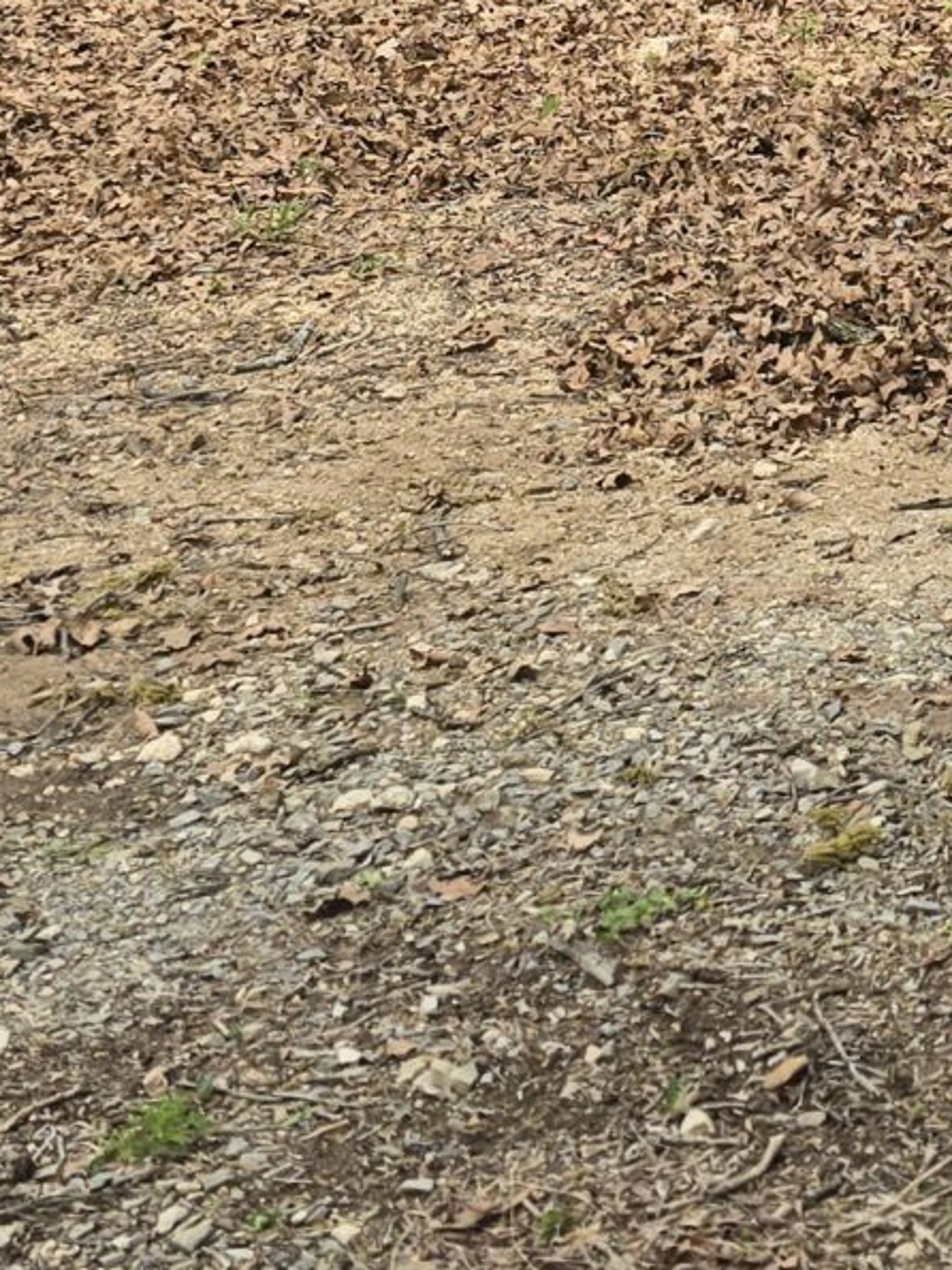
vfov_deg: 17.9
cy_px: -604
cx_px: 1765
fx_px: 3632
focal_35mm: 99
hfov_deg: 13.3
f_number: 1.7
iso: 16
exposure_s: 1/180
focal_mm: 6.3
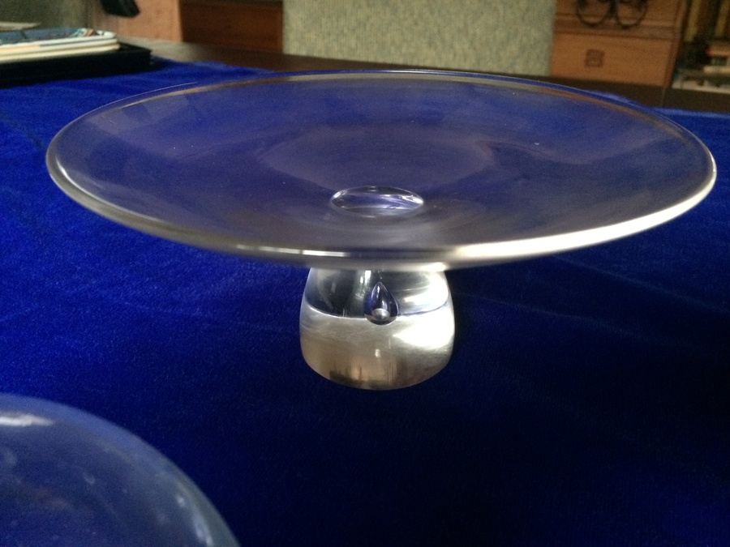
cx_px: 365
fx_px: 633
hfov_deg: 60.0
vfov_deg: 46.8
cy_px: 274
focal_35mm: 30
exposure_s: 1/15
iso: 500
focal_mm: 4.12
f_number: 2.2
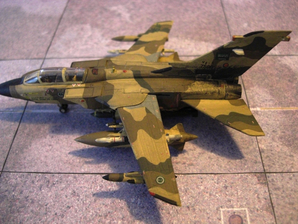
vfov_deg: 37.7
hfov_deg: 49.0
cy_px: 112
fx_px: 327
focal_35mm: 38
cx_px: 149
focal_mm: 7.9
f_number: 2.8
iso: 800
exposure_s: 1/25
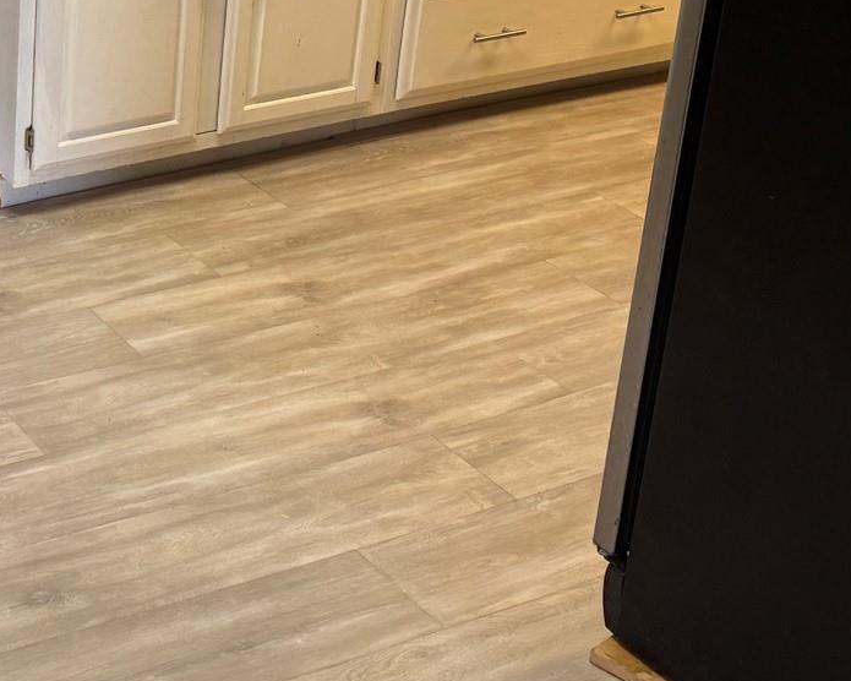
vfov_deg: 21.6
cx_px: -198
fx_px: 1738
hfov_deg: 24.6
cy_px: 43
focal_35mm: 69
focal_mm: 6.76
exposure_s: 1/60
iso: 160
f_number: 1.78
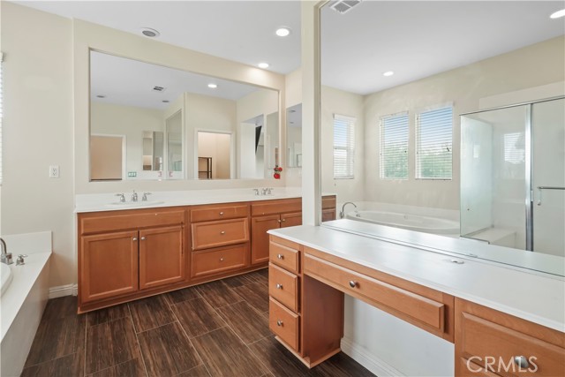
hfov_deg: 96.7
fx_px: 251
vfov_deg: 73.8
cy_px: 188
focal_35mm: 16
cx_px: 282
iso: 8000
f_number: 11
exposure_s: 1/30
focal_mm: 16
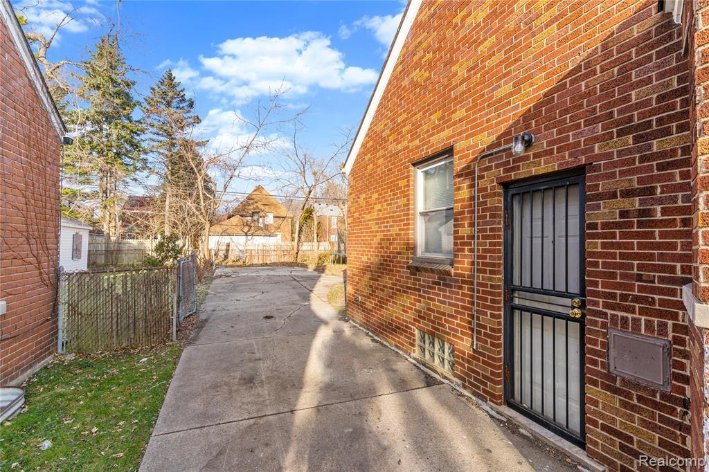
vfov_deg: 70.4
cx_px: 354
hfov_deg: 93.3
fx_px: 335
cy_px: 236
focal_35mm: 17
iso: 200
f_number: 8
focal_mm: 17
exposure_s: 1/320
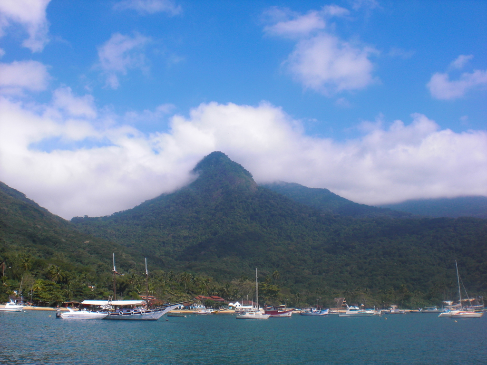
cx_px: 244
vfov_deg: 37.7
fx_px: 535
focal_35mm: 38
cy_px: 182
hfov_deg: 49.0
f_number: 5.6
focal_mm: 6.3
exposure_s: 1/500
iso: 64
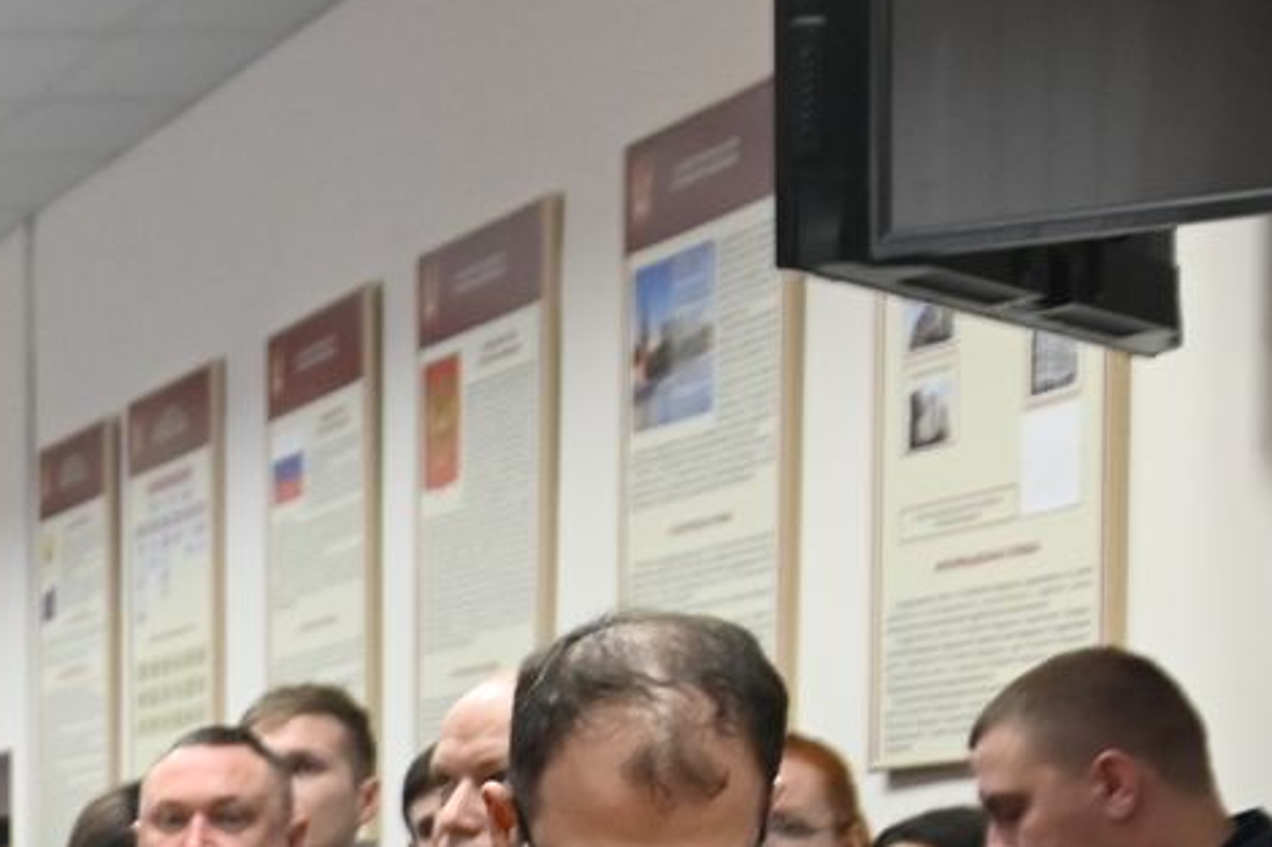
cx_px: -1096
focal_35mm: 149
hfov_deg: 12.5
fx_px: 5263
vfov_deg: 9.0
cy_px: 1243
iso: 2200
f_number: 4
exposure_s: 1/125
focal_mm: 35
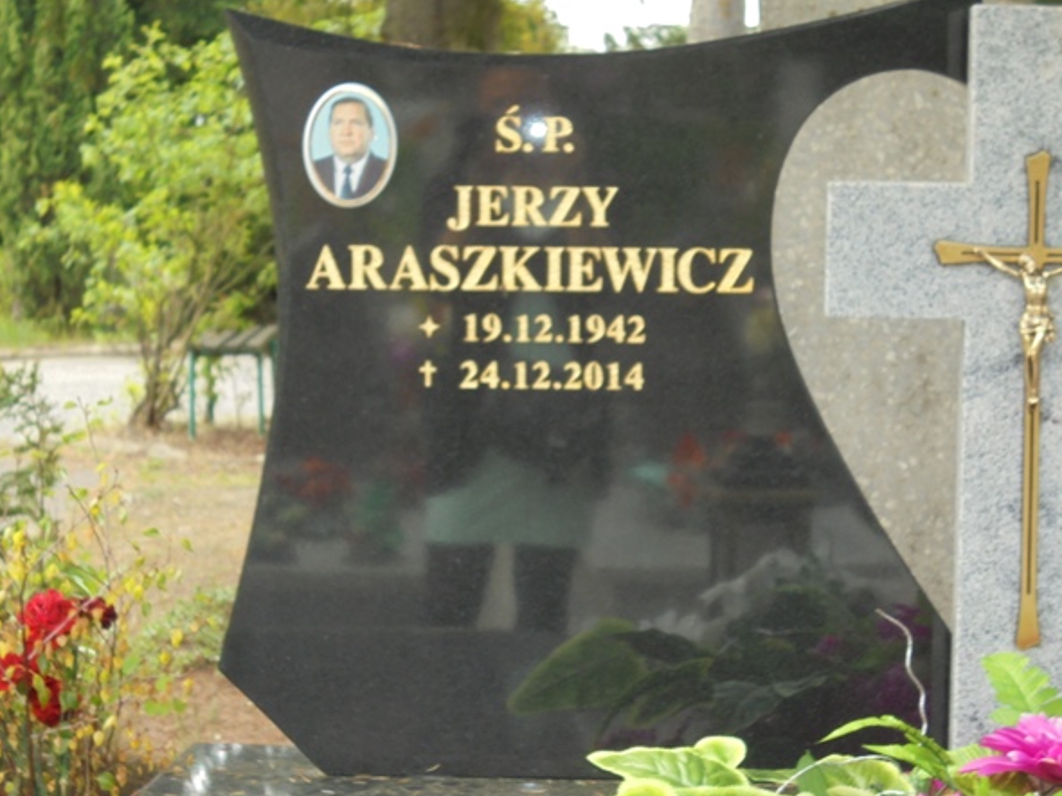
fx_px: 3128
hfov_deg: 19.3
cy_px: 398
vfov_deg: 14.5
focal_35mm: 102
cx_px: 488
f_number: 4.7
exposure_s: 1/60
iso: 100
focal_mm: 16.9
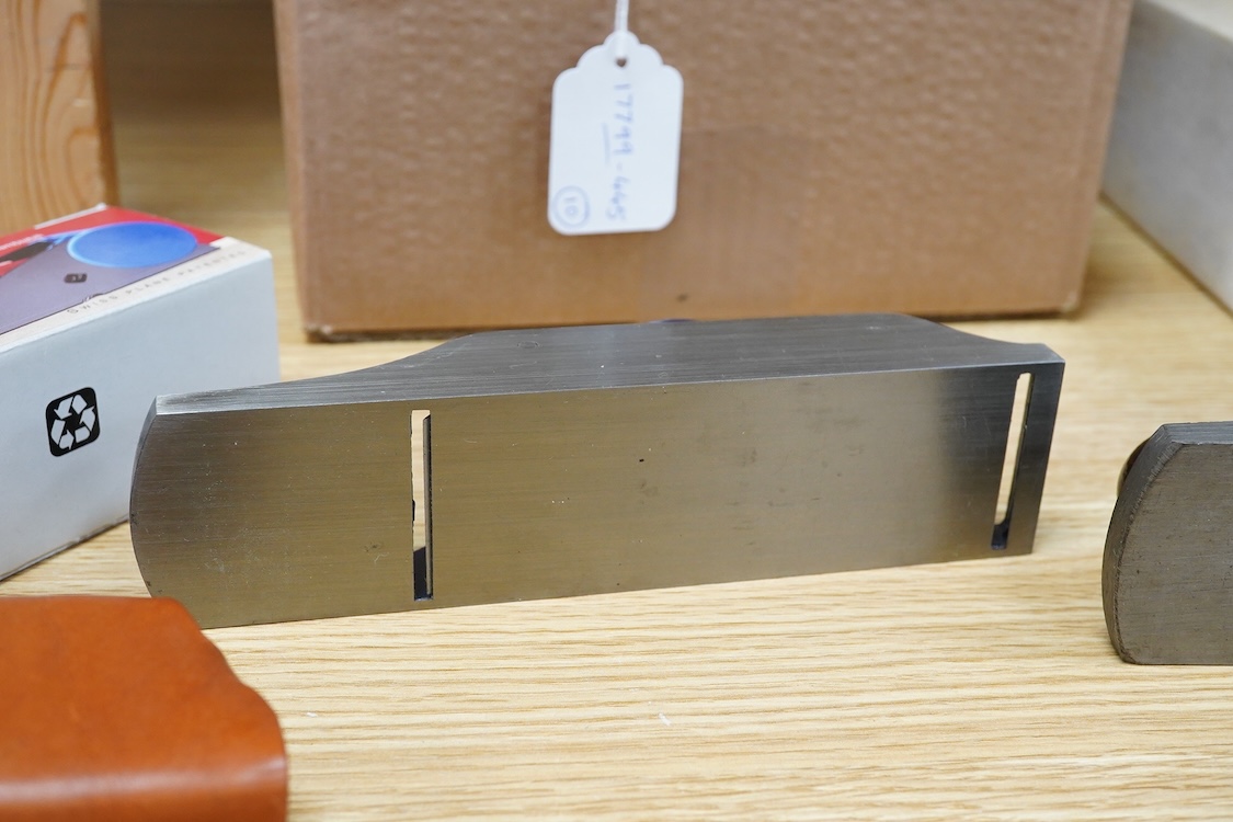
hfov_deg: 43.6
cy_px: 411
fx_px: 1541
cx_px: 616
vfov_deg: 29.9
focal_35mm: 45
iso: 2500
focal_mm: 30
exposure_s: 1/100
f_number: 9
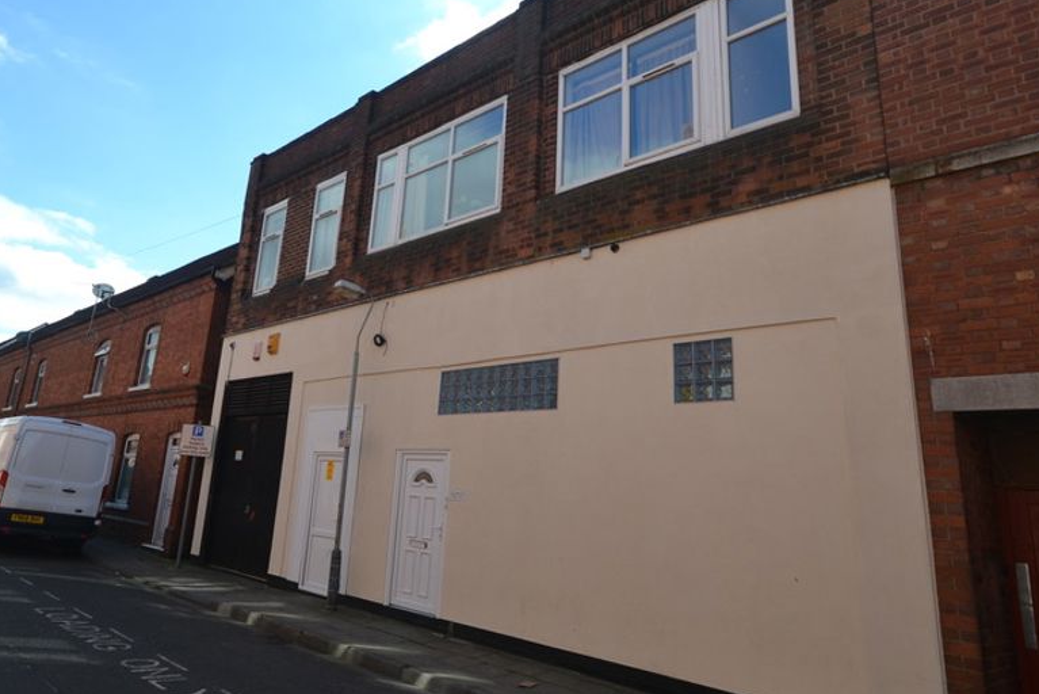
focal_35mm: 25
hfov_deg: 71.4
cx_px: 427
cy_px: 286
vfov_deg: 51.5
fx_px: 715
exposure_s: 1/200
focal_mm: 11
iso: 100
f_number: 7.1
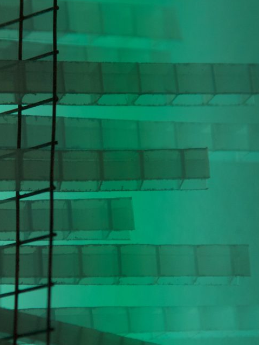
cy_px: 193
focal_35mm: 219
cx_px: 108
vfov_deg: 9.0
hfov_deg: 6.8
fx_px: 2185
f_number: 5.6
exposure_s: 1/100
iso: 1600
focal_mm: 108
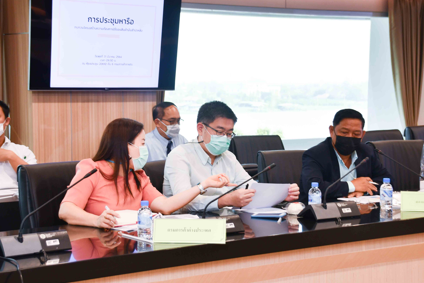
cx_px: 202
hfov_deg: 26.6
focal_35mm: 76
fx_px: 895
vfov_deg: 17.9
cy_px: 159
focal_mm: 44
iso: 280
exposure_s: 1/60
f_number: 4.5
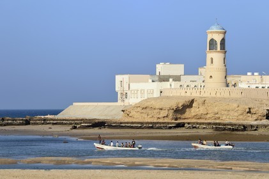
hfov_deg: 11.8
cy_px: 90
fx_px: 1307
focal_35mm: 175
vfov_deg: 7.8
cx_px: 134
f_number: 11
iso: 200
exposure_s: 1/320
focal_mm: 175
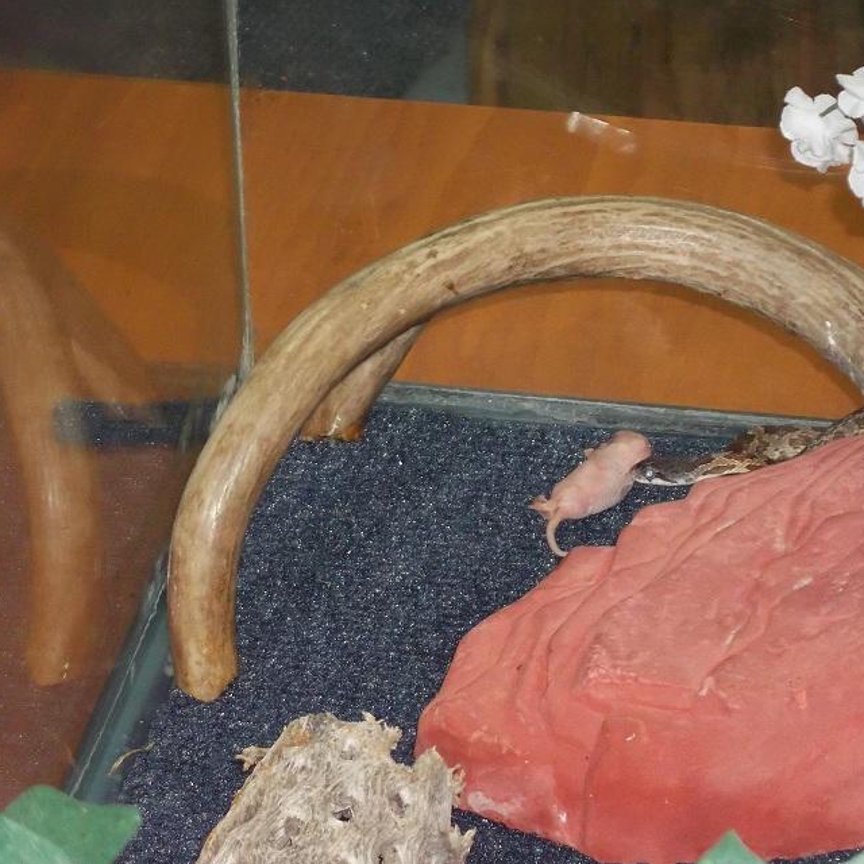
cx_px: 564
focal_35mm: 160
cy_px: 432
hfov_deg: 10.9
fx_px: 4518
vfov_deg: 10.9
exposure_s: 1/60
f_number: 5.9
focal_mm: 24.5
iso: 320
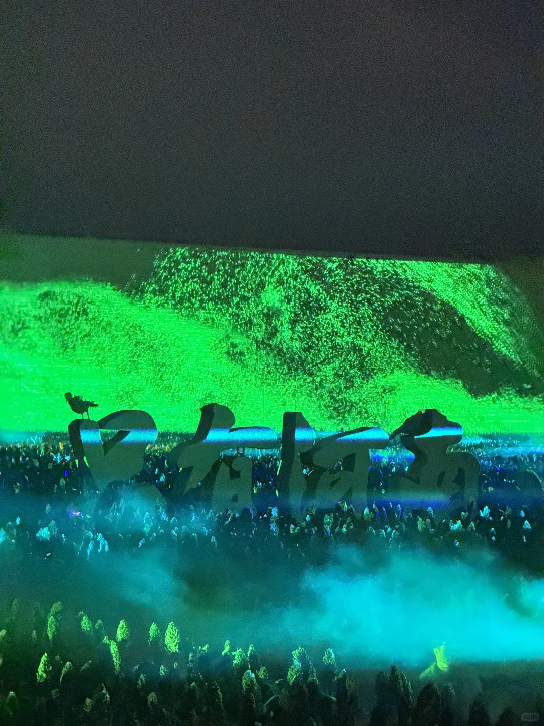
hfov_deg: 12.3
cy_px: 363
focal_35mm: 120
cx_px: 272
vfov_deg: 16.4
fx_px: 2514
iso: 3200
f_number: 2.8
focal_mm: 15.66
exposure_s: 1/19
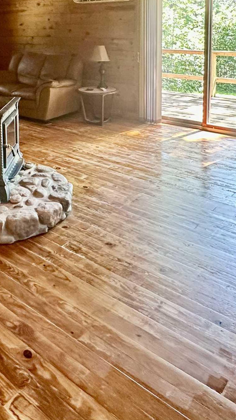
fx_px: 389
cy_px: 66
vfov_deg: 51.8
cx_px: 73
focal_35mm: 35
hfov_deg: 33.3
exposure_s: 1/120
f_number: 2.2
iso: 320
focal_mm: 2.22
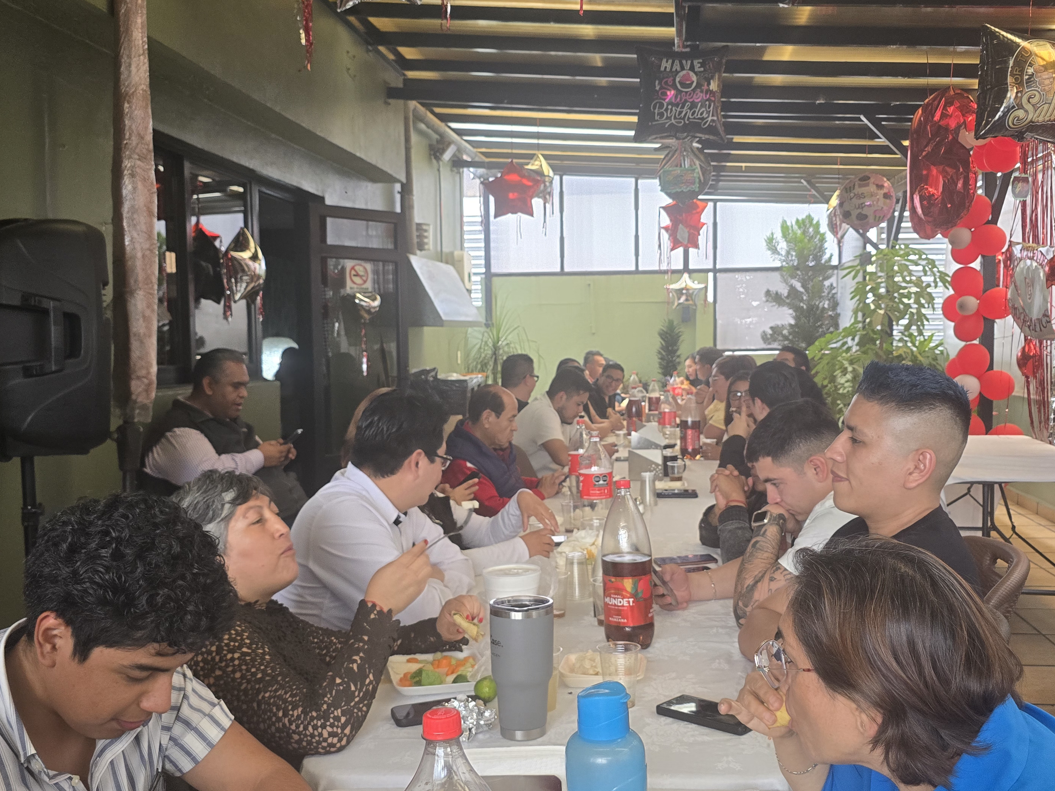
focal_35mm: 33
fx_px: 1006
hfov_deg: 55.3
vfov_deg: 42.9
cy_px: 409
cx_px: 542
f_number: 1.7
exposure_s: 1/180
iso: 200
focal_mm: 6.3
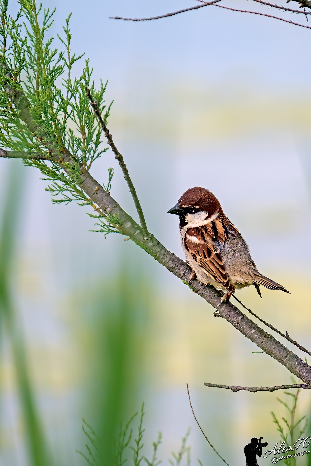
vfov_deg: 3.4
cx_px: 156
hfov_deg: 2.3
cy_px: 233
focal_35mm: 600
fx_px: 7774
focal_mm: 400
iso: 400
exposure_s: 1/1000
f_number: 5.6
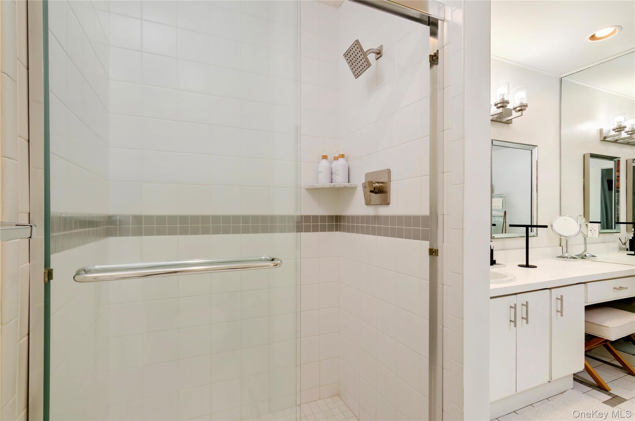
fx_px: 290
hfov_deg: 95.1
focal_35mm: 16
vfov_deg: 71.8
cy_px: 210
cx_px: 318
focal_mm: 11
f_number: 8
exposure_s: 1/2.5
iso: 200
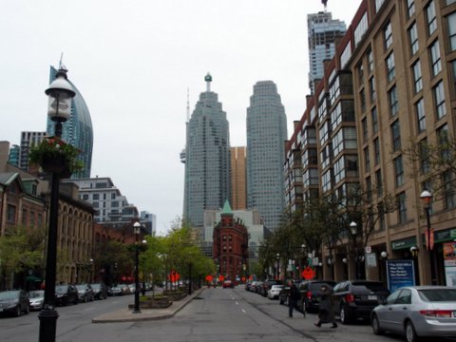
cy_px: 171
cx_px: 228
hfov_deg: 49.0
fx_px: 501
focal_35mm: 38
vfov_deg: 37.7
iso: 100
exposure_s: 1/500
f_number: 3.5
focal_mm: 8.1
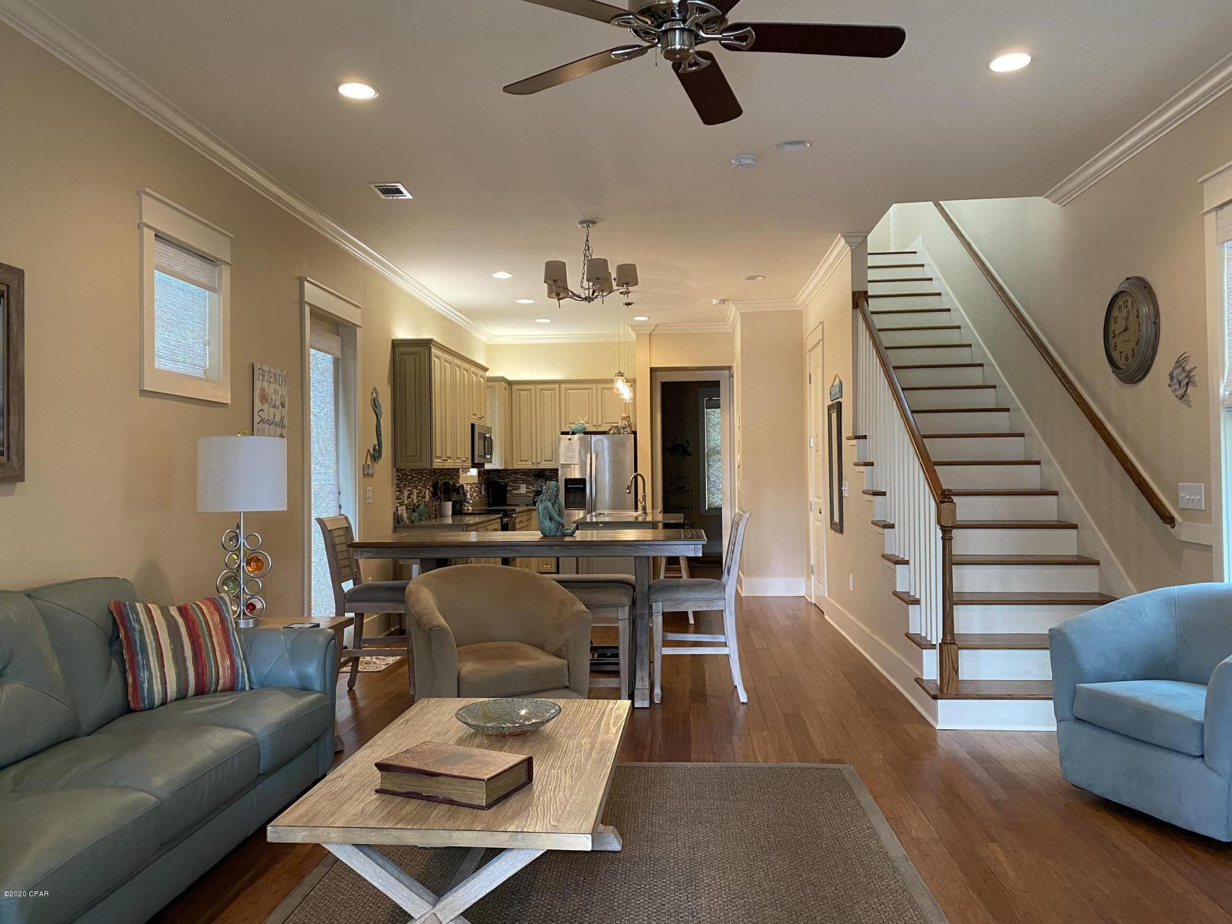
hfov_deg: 67.3
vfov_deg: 53.1
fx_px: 925
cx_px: 616
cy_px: 462
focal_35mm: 26
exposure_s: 1/60
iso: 200
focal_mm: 4.25
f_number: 1.8
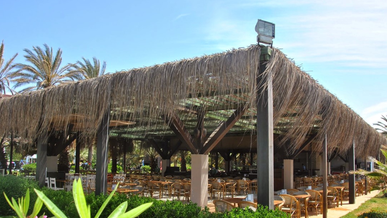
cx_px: 202
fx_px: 308
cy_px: 131
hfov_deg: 64.3
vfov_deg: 38.8
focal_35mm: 30
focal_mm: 18
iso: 100
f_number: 7.1
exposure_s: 1/200
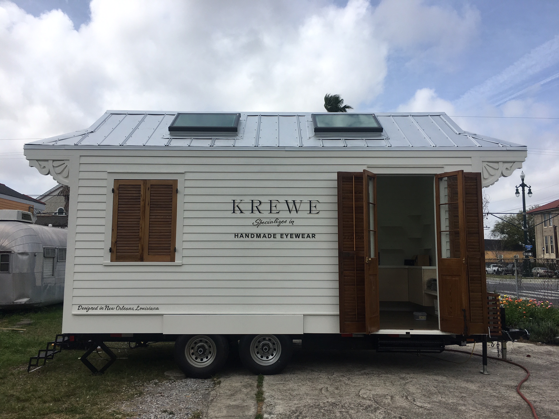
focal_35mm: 29
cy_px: 210
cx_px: 280
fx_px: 468
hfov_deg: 61.7
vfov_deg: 48.2
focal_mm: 4.15
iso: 25
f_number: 2.2
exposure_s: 1/2331
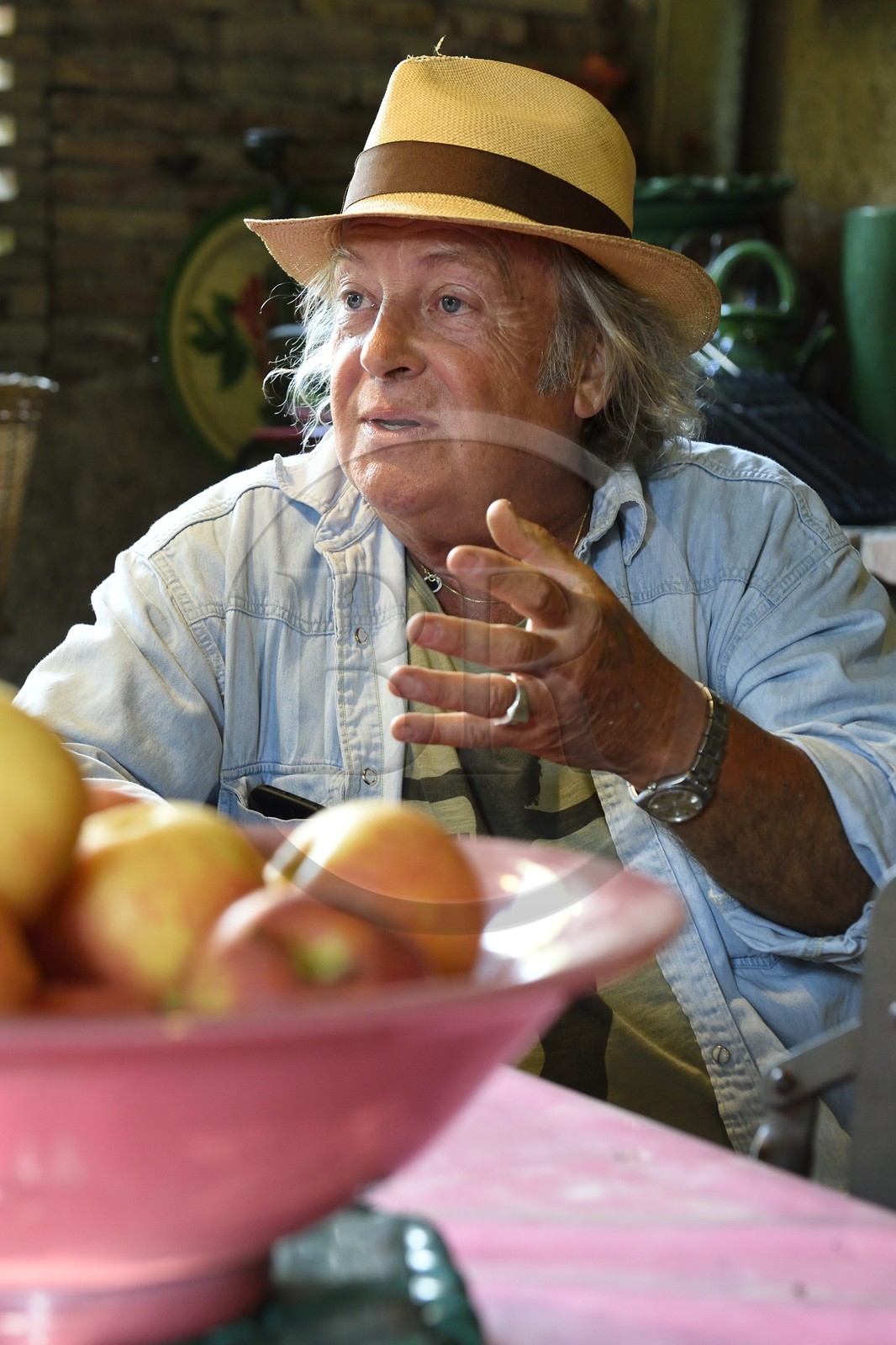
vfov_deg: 28.8
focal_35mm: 70
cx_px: 448
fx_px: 2614
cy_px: 672
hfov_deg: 19.4
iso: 2500
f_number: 5.6
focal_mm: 70
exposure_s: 1/60
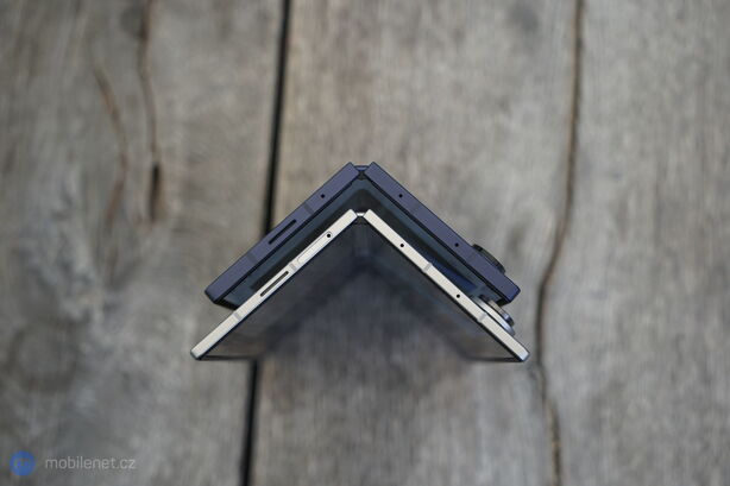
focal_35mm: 43
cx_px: 365
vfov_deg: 31.2
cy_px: 243
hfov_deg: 45.4
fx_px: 872
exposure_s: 1/125
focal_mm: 43
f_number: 4
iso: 250
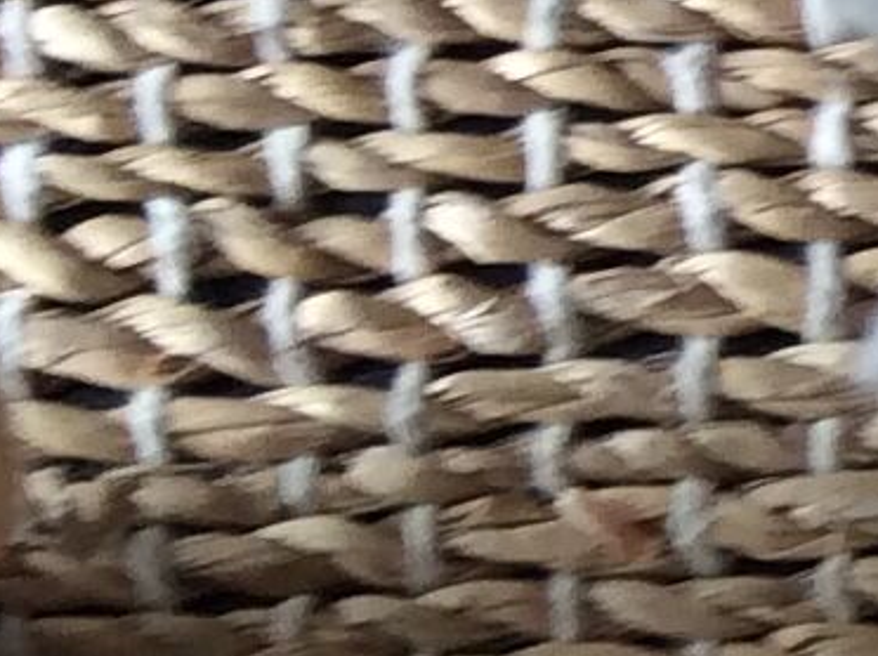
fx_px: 5649
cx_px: 2478
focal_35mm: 223
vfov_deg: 6.6
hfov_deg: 7.9
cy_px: -212
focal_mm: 3.3
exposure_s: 1/25
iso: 50
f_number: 2.4
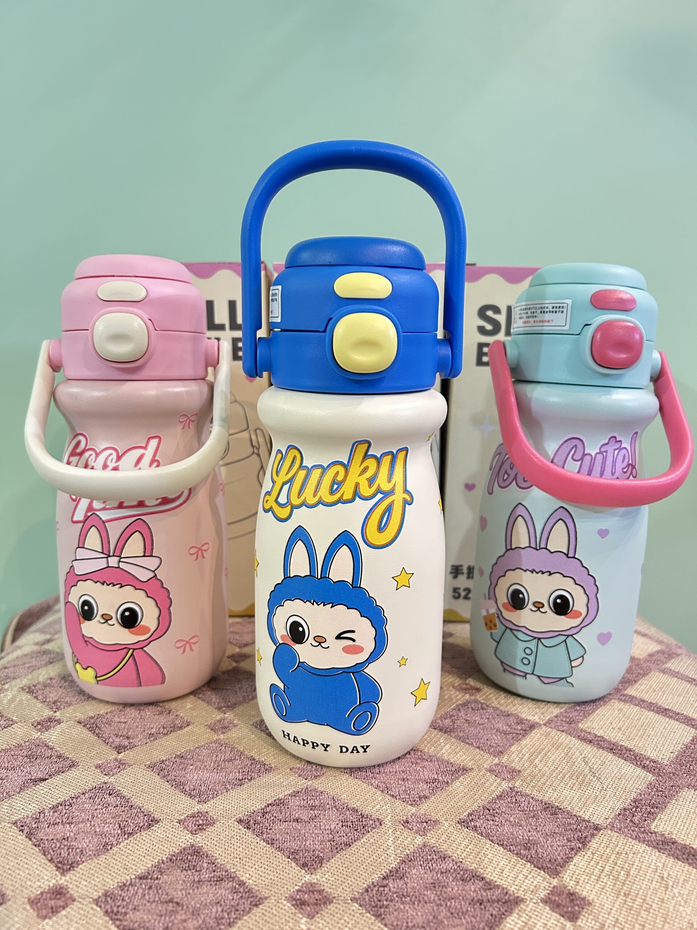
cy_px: 465
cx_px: 348
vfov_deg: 67.3
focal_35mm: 26
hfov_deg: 53.1
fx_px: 698
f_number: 1.5
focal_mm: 5.7
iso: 500
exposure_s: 1/33
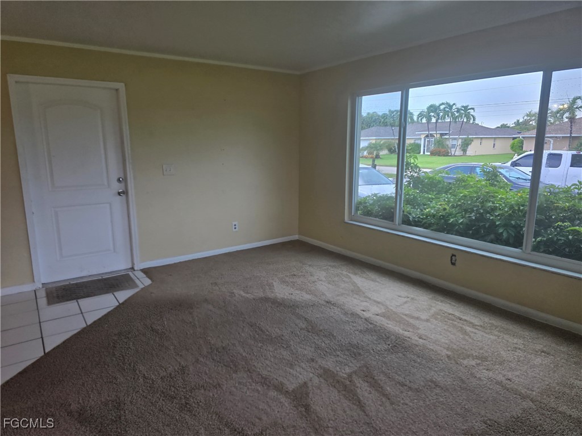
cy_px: 218
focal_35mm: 23
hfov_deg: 73.9
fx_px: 387
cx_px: 291
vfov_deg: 58.9
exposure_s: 1/180
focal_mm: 6.3
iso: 80
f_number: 1.7
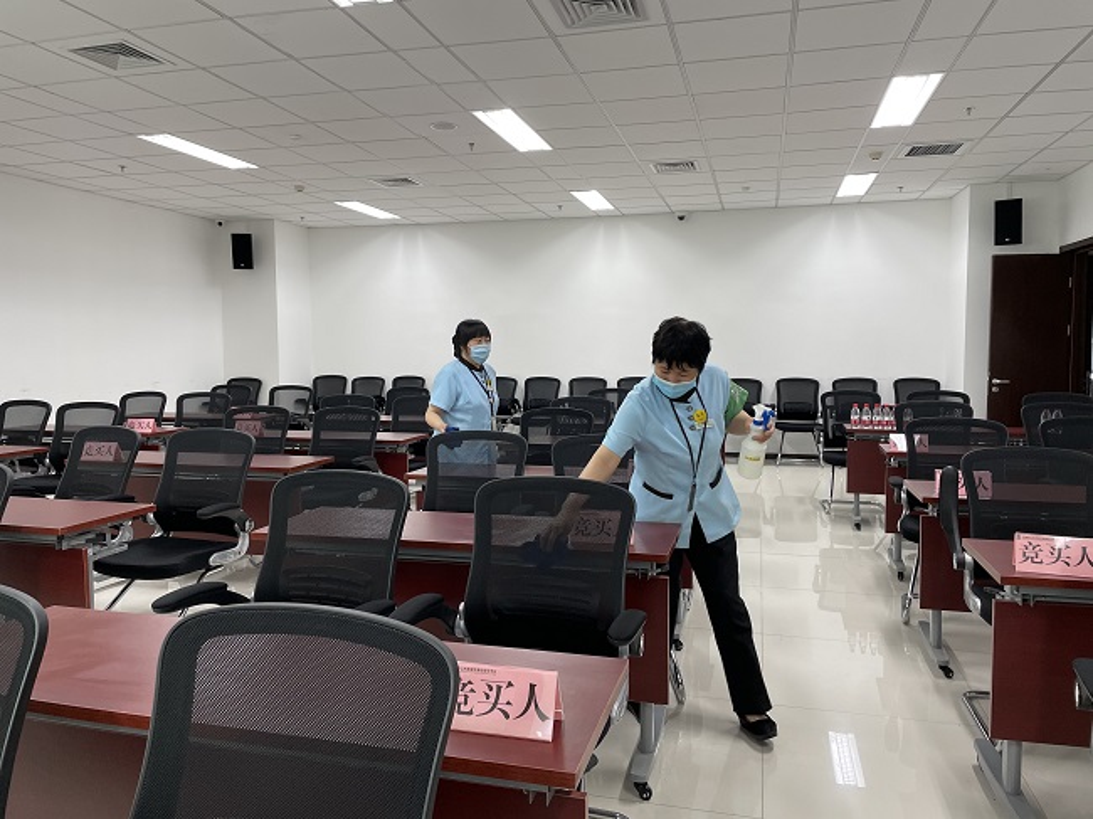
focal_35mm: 26
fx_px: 821
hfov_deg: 67.3
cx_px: 546
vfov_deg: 53.0
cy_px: 410
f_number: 1.6
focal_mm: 4.2
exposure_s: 1/100
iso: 80
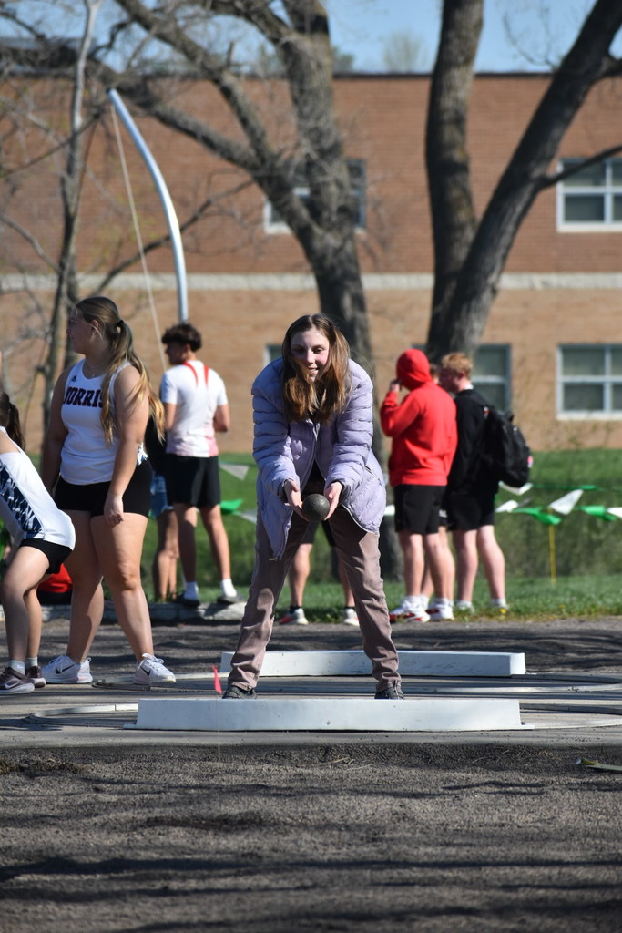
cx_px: 311
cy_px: 466
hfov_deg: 5.6
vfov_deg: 8.3
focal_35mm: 248
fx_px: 6412
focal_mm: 165
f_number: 7.1
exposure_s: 1/1600
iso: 400
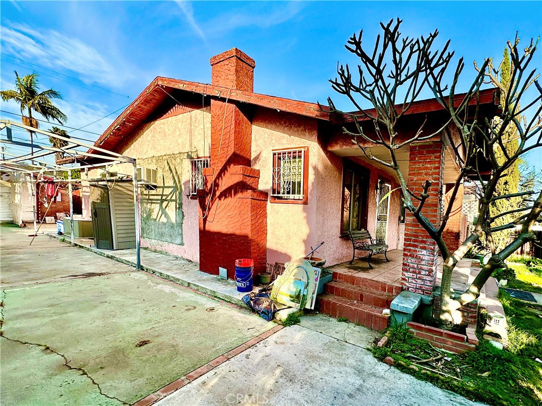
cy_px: 203
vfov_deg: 85.6
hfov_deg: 102.1
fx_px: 219
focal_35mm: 14
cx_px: 271
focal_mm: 2.22
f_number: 2.2
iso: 40
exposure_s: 1/1171
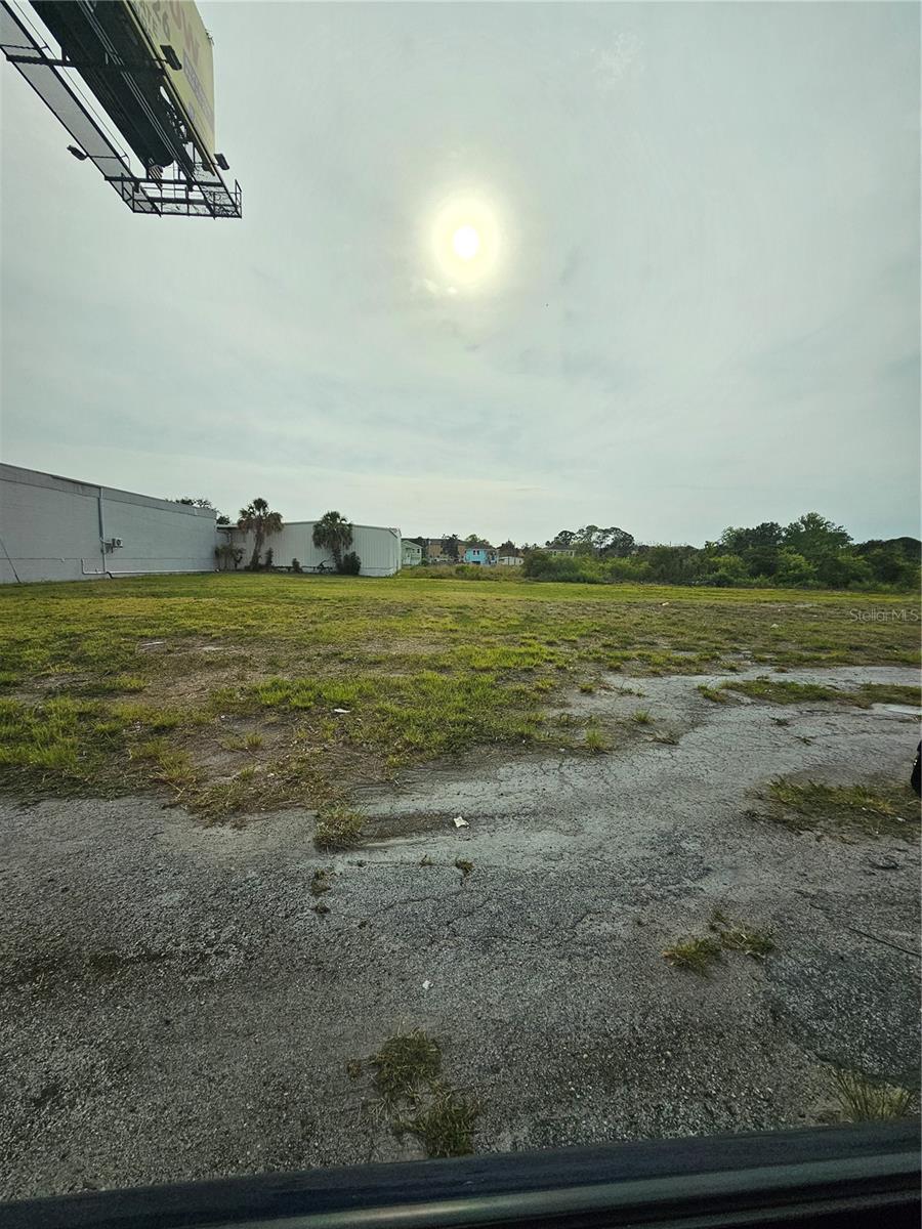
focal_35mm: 13
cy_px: 614
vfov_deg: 106.2
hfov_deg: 89.9
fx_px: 462
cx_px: 461
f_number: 2.2
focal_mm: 2.2
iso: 50
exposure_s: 1/1668
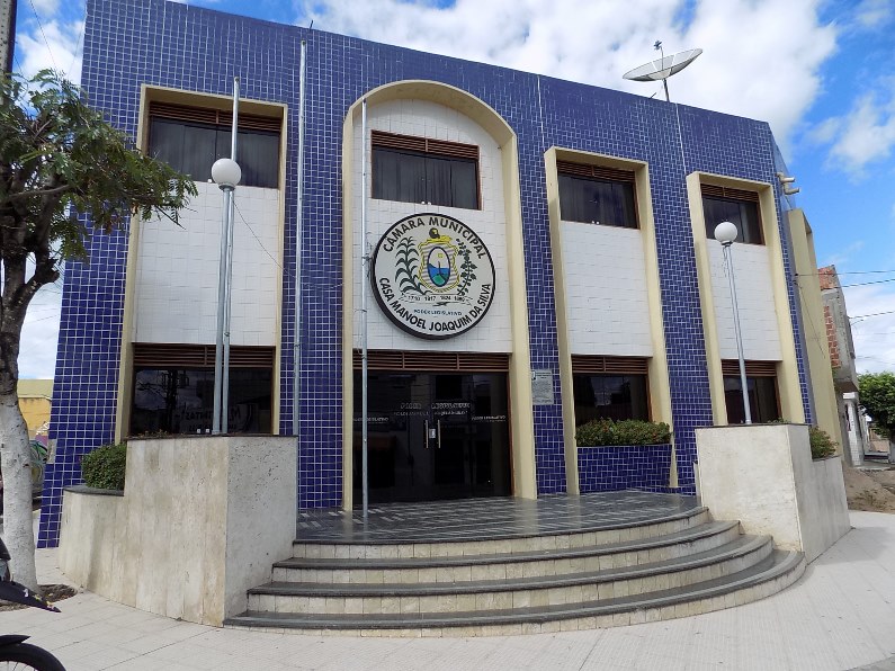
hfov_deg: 73.9
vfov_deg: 58.9
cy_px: 336
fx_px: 595
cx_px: 448
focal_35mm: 23
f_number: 3.1
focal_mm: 4
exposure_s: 1/1250
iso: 80
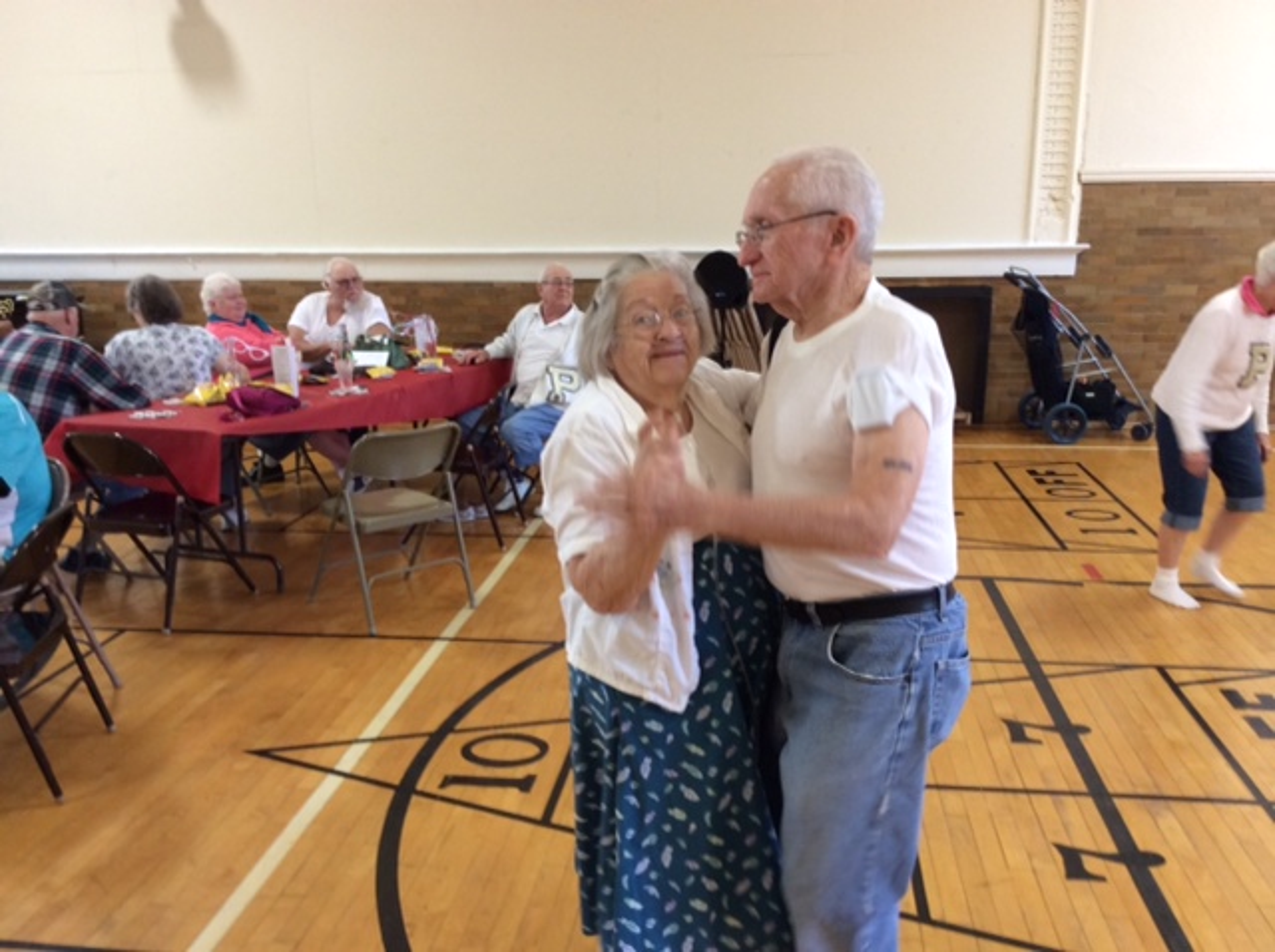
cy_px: 476
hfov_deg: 55.4
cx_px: 638
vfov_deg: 42.8
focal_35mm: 33
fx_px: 1214
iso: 80
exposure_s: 1/24
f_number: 2.4
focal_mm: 3.3
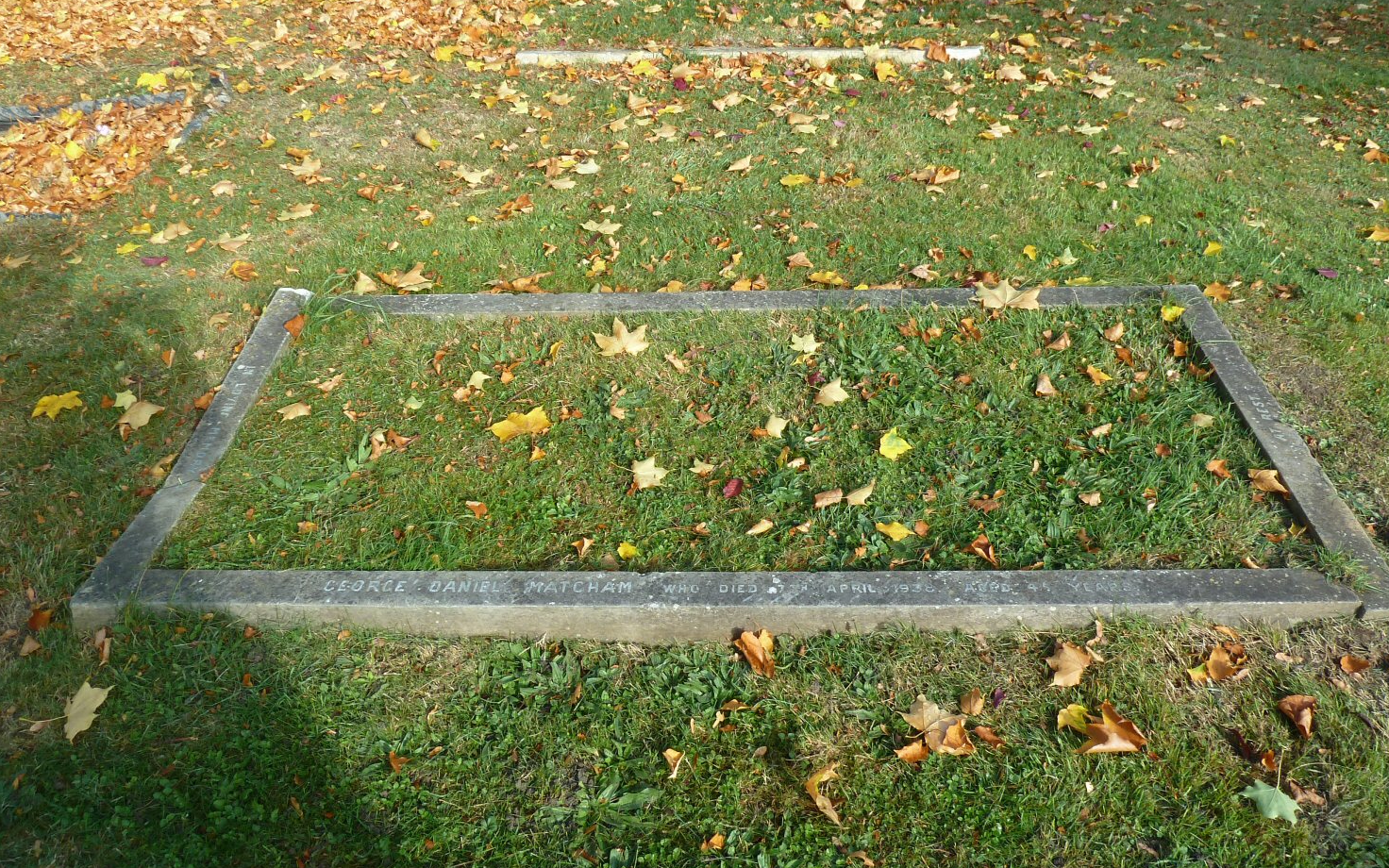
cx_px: 702
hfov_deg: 68.4
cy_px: 368
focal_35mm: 27
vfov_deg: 45.9
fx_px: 1022
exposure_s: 1/100
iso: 80
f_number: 4
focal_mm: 4.1
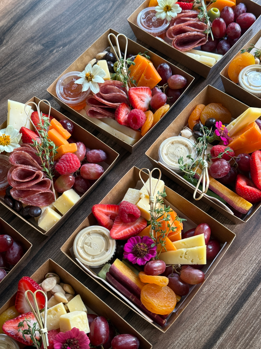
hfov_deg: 30.3
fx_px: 483
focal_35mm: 48
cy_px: 174
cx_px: 130
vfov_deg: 39.7
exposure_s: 1/60
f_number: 1.78
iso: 100
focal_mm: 6.76
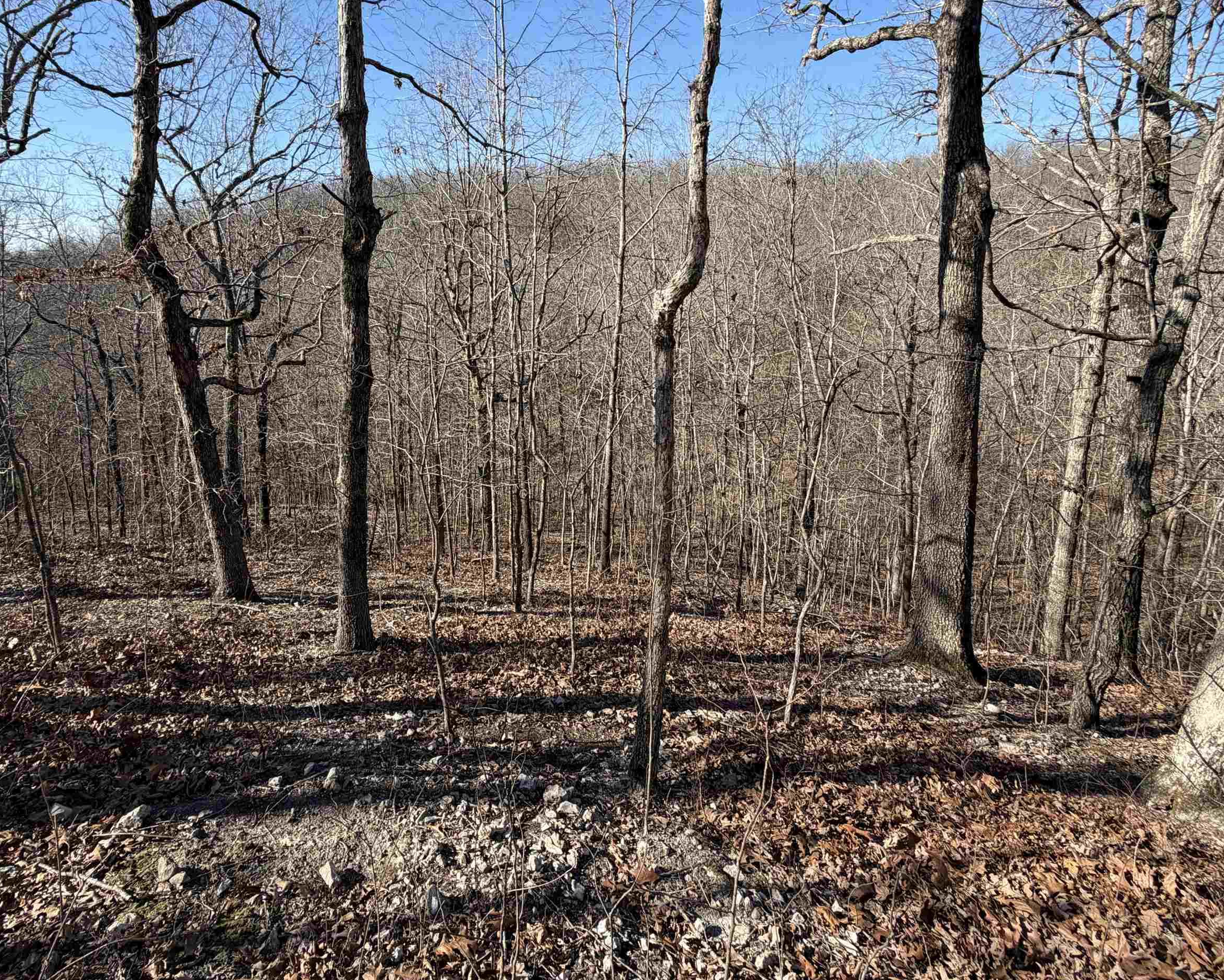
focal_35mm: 18
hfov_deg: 85.8
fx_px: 652
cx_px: 520
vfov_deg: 72.9
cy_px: 385
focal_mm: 2.22
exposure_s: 1/717
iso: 40
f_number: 2.2
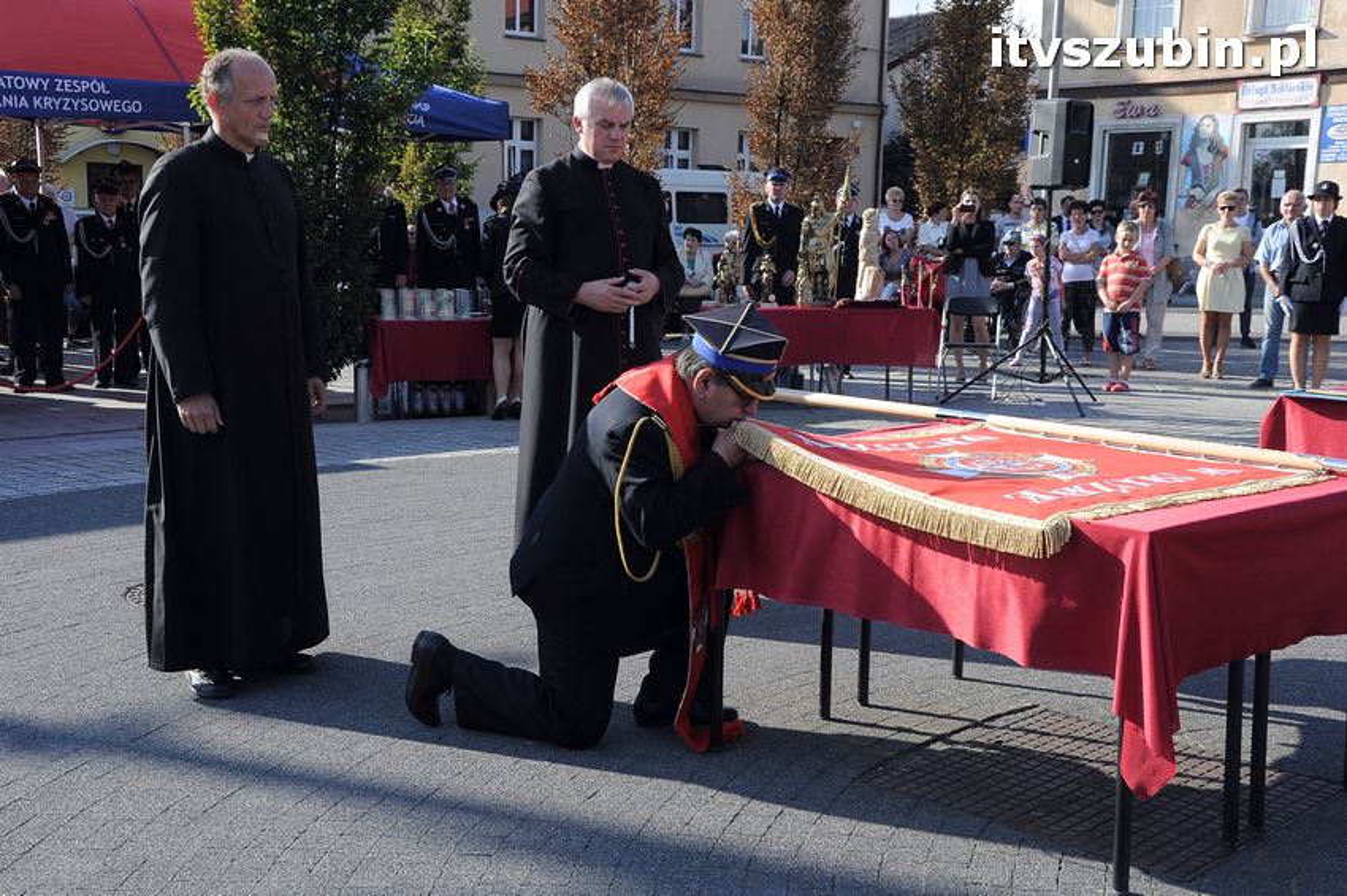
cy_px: 448
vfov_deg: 31.8
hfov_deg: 46.4
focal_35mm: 42
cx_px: 674
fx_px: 1570
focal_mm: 28
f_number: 9
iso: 400
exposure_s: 1/320
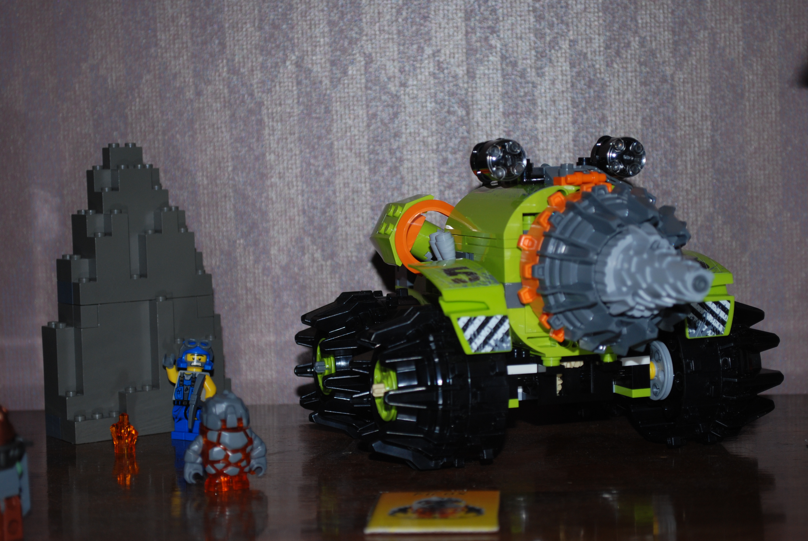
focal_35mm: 75
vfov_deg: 18.2
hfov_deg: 27.0
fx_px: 1685
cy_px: 270
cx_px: 404
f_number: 5.6
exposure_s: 1/60
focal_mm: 50
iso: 200
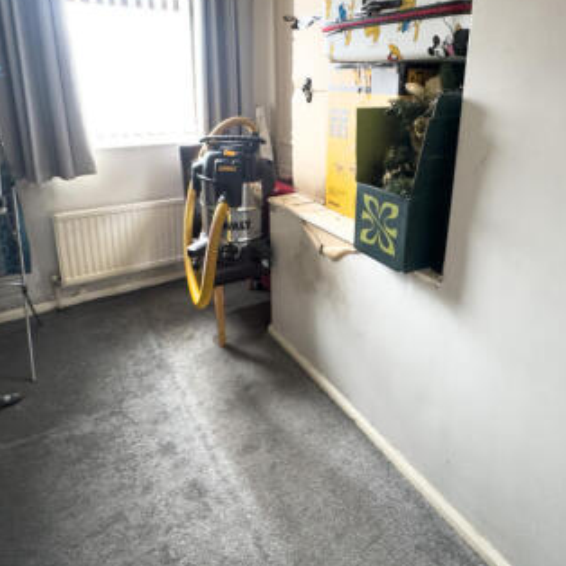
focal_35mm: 23
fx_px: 425
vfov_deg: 65.7
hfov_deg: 67.2
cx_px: 306
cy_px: 194
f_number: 2.2
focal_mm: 2.22
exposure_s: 1/50
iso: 500
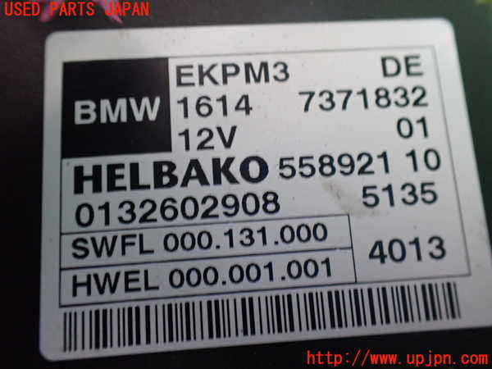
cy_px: 184
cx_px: 246
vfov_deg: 46.8
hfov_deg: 60.0
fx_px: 426
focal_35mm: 30
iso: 800
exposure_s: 1/40
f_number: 2.3
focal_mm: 5.4
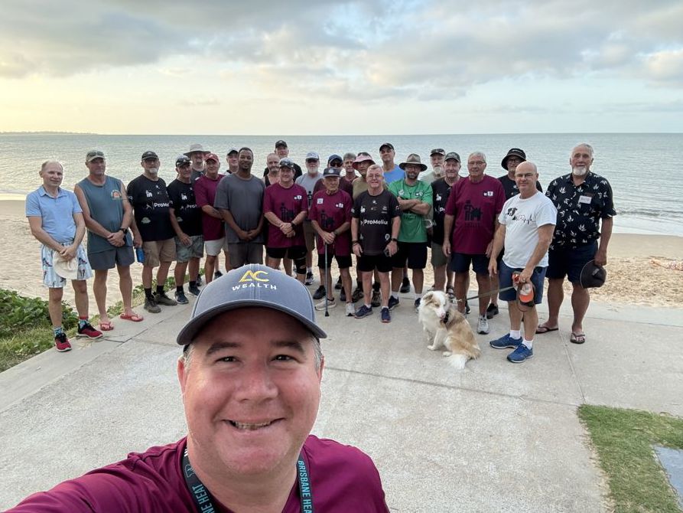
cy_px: 256
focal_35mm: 23
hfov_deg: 73.9
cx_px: 342
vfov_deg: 58.9
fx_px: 454
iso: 80
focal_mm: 2.69
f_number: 1.9
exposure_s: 1/141
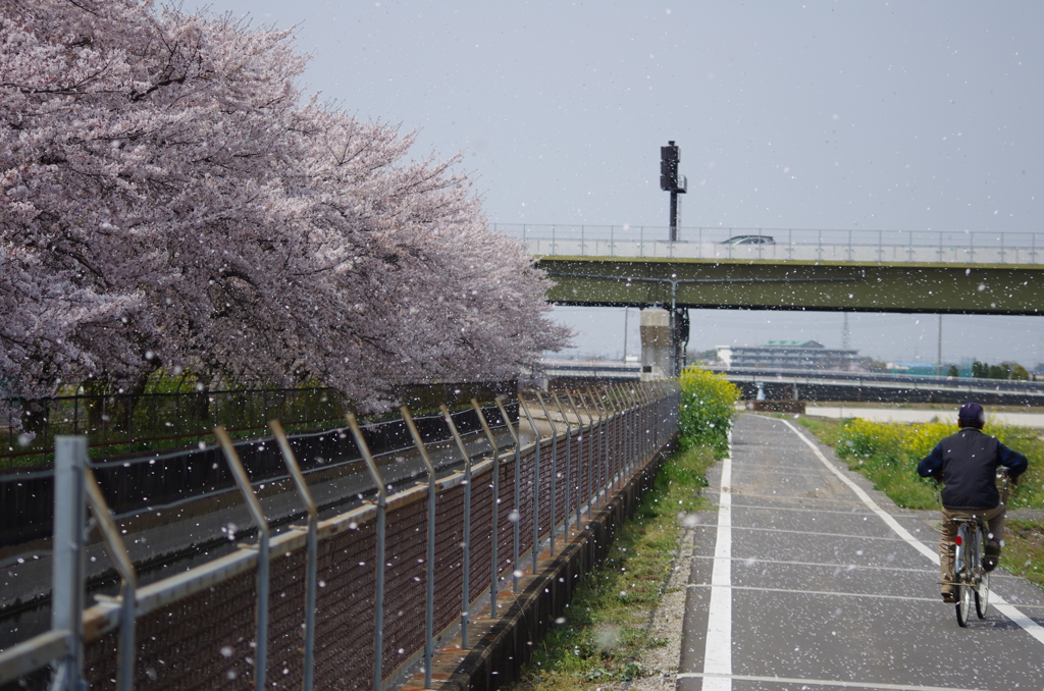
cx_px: 522
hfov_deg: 17.5
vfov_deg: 11.7
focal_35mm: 117
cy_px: 346
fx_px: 3386
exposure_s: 1/1000
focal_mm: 77.5
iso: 100
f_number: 4
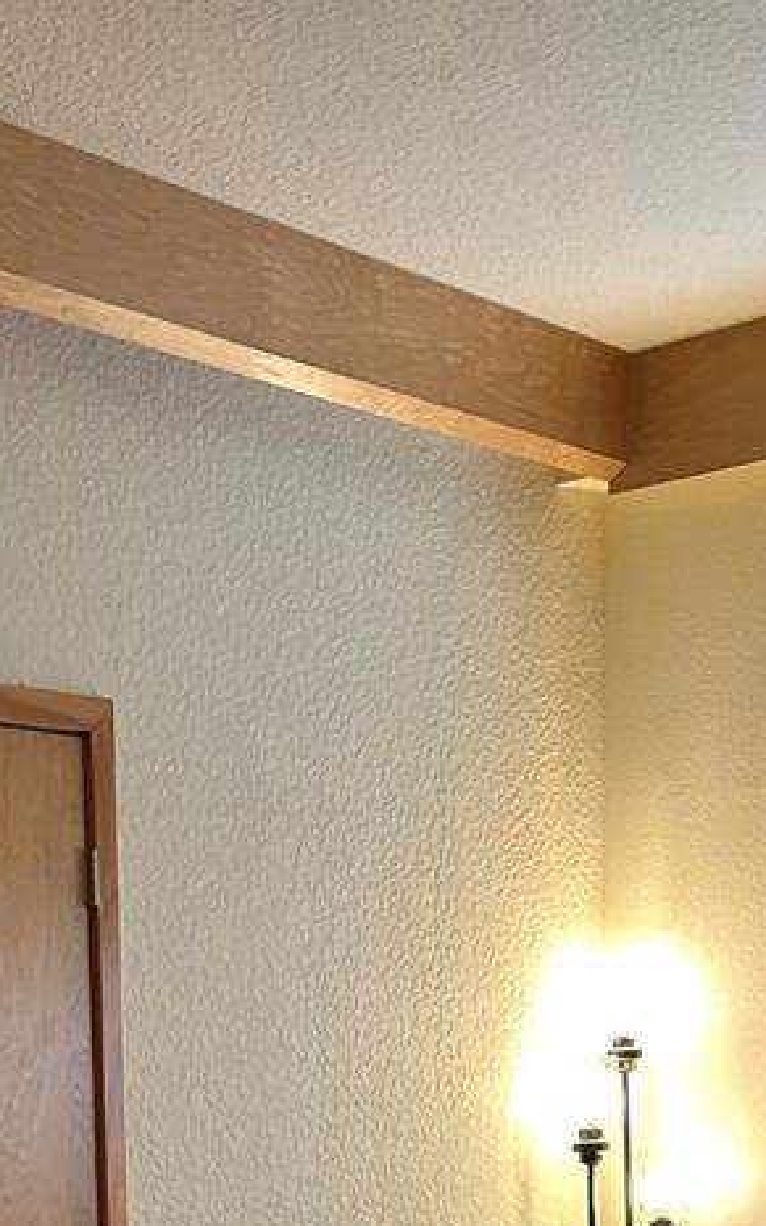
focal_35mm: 71
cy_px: 1452
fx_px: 2373
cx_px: 147
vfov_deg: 26.0
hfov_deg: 18.2
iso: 125
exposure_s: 1/60
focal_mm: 5.7
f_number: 1.5
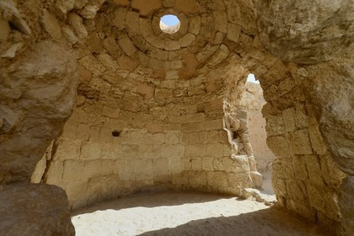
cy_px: 118
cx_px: 177
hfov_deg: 104.3
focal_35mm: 14
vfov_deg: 81.2
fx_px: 138
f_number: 10
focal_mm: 14
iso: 100
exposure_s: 1/80
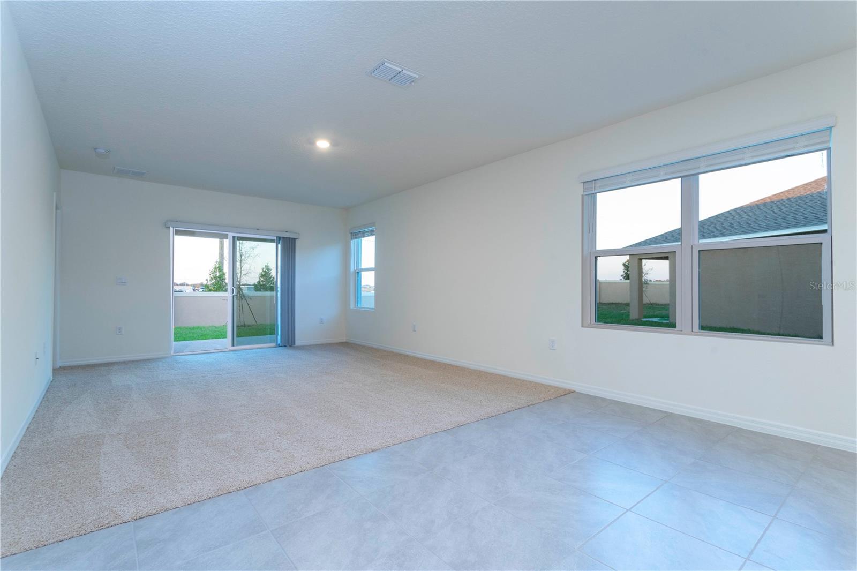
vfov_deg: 70.4
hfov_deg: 93.3
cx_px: 428
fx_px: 405
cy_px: 286
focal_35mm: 17
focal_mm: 17
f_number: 18
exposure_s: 1/6
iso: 800
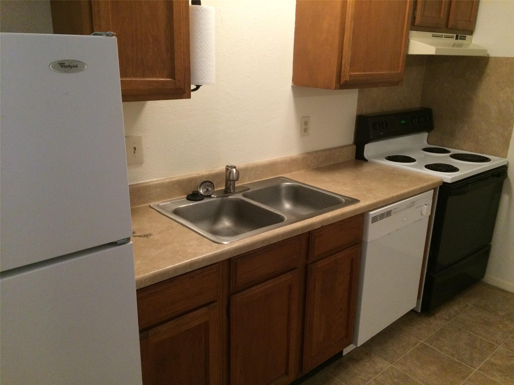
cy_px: 192
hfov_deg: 61.7
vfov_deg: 48.2
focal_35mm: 29
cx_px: 257
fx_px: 431
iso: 250
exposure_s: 1/30
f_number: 2.2
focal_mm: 4.15
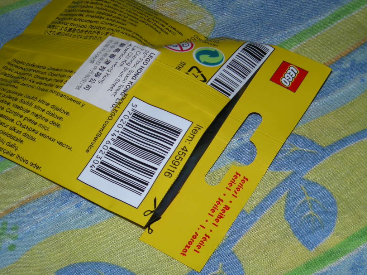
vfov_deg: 19.4
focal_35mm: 76
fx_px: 806
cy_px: 138
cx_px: 184
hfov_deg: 25.7
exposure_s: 1/60
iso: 50
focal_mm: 12.3
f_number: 7.8
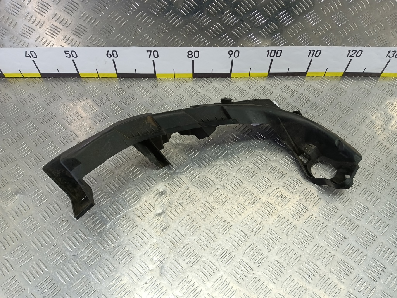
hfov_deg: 73.9
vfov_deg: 58.9
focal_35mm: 23
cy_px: 149
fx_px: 264
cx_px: 198
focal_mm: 4.11
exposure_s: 1/50
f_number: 1.6
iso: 104
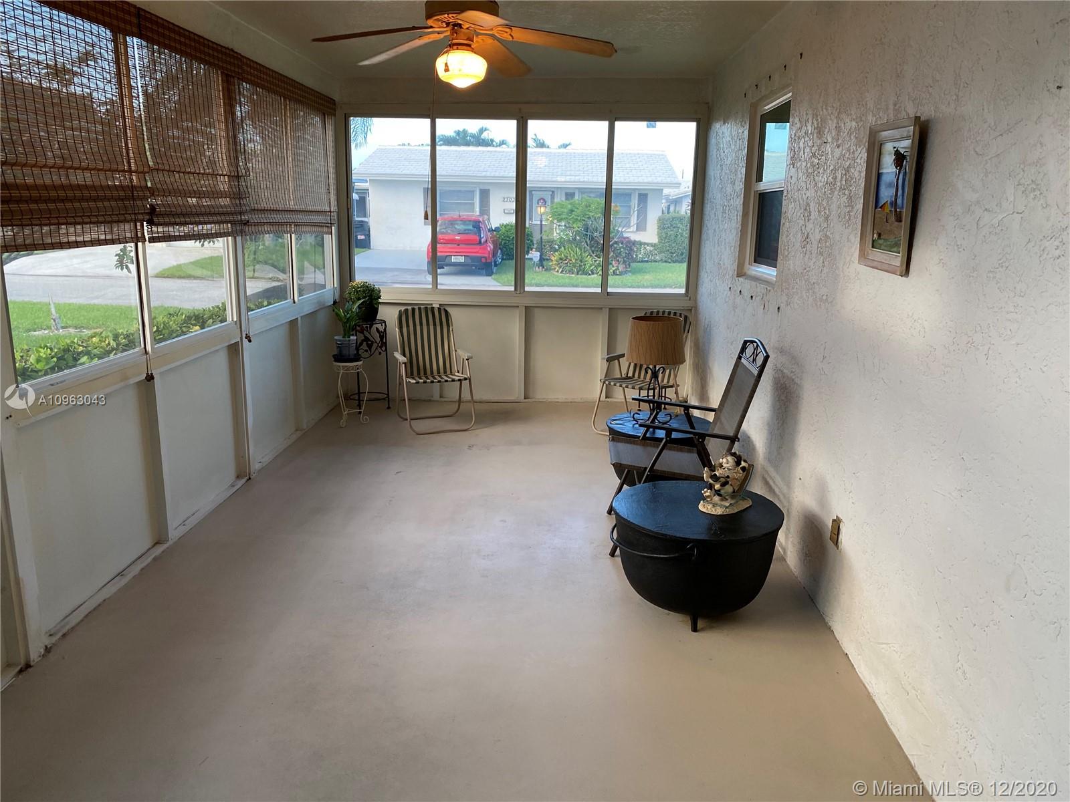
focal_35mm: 26
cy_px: 401
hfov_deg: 67.3
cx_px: 535
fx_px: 804
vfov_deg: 53.1
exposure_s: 1/120
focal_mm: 4.25
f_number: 1.8
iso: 125
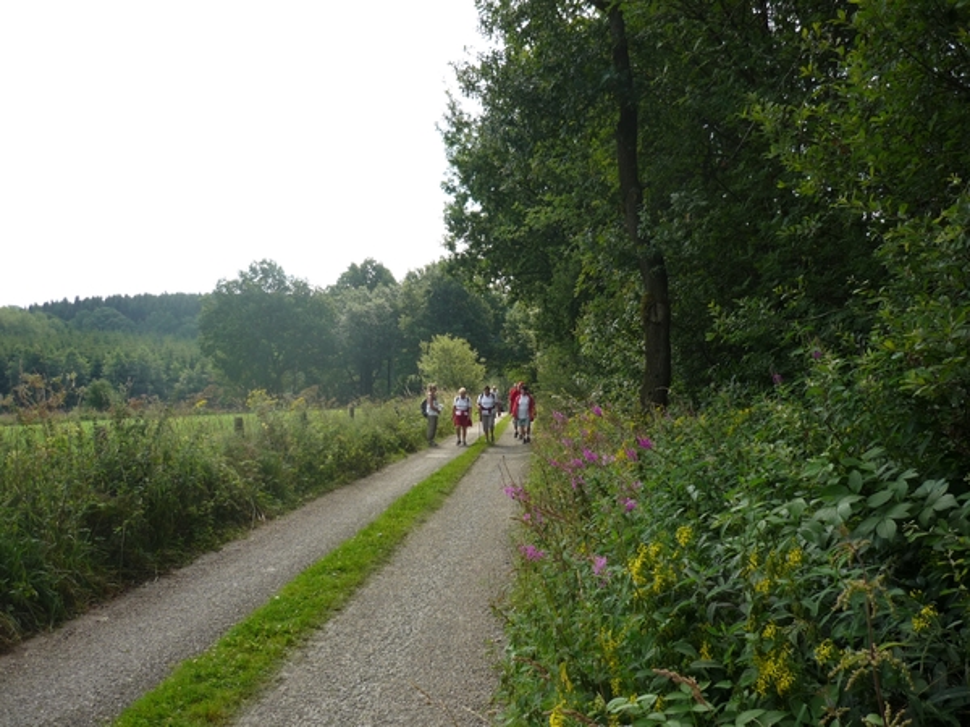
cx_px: 485
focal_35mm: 33
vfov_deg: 42.9
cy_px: 364
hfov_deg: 55.4
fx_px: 925
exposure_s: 1/640
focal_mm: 5.5
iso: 100
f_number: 2.8
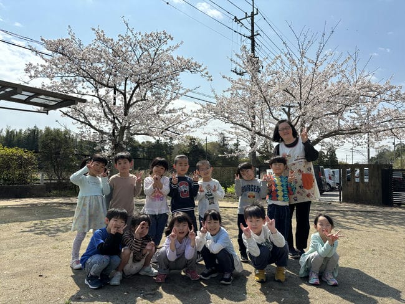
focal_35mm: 26
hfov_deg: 67.3
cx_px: 202
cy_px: 152
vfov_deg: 53.1
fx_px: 304
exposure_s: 1/3021
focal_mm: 5.96
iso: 50
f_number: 1.6
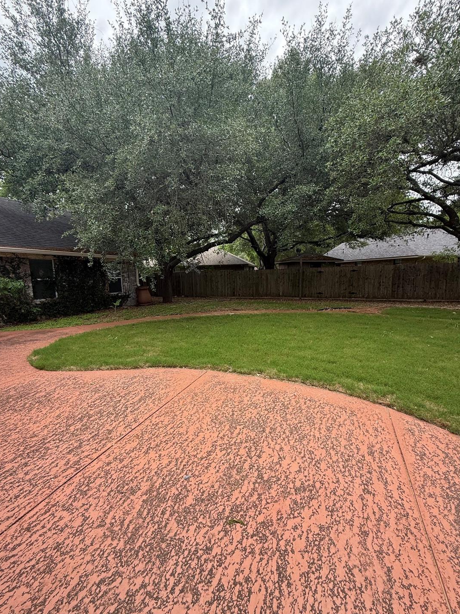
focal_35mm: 15
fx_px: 266
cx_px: 221
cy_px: 313
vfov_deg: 98.2
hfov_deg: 81.7
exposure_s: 1/408
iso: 50
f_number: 2.2
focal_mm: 2.22
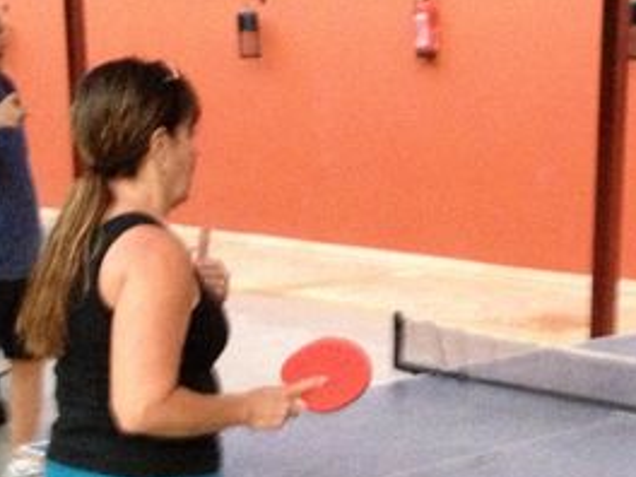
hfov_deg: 22.6
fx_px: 1580
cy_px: 464
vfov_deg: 16.8
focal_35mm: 86
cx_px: 466
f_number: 2.4
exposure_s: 1/15
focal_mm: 4.28
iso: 800
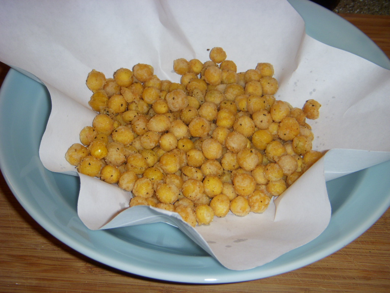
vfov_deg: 22.3
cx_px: 195
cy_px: 146
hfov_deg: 29.4
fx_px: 744
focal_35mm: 66
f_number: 3.7
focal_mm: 11
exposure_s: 1/50
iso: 100
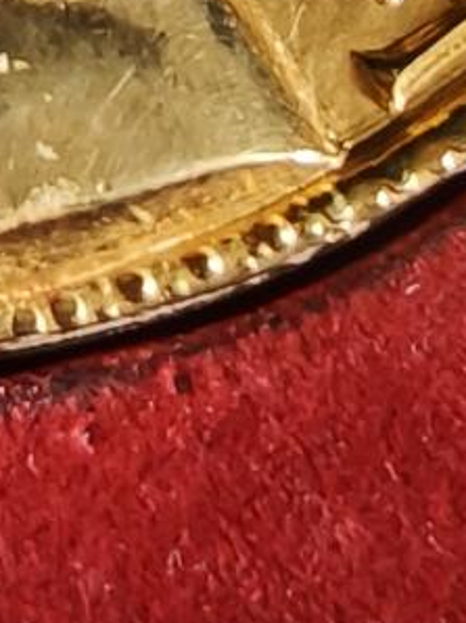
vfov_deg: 13.6
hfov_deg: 10.5
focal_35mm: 139
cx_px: -59
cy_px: -224
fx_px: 2499
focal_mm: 2.32
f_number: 2
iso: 1600
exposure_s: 1/25
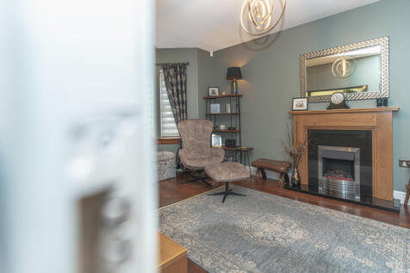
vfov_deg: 67.3
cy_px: 136
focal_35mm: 18
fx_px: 205
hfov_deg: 90.0
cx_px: 205
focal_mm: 18
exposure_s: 1/60
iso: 250
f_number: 2.8
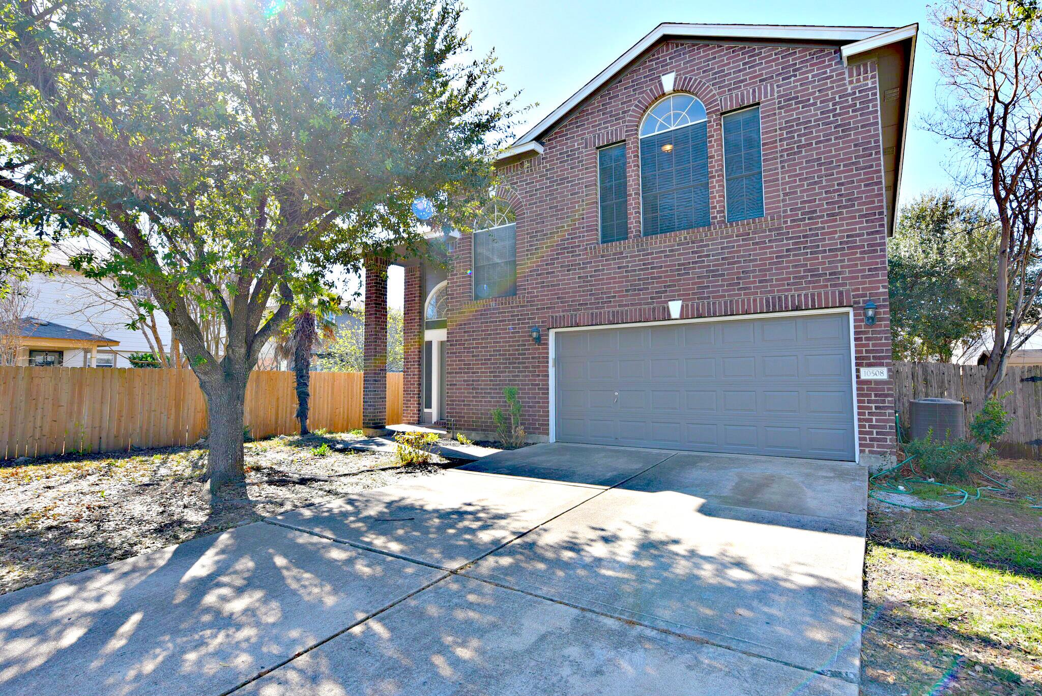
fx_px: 521
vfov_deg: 67.4
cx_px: 521
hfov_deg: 90.0
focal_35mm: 18
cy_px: 348
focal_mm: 18
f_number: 8
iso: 250
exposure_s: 1/250
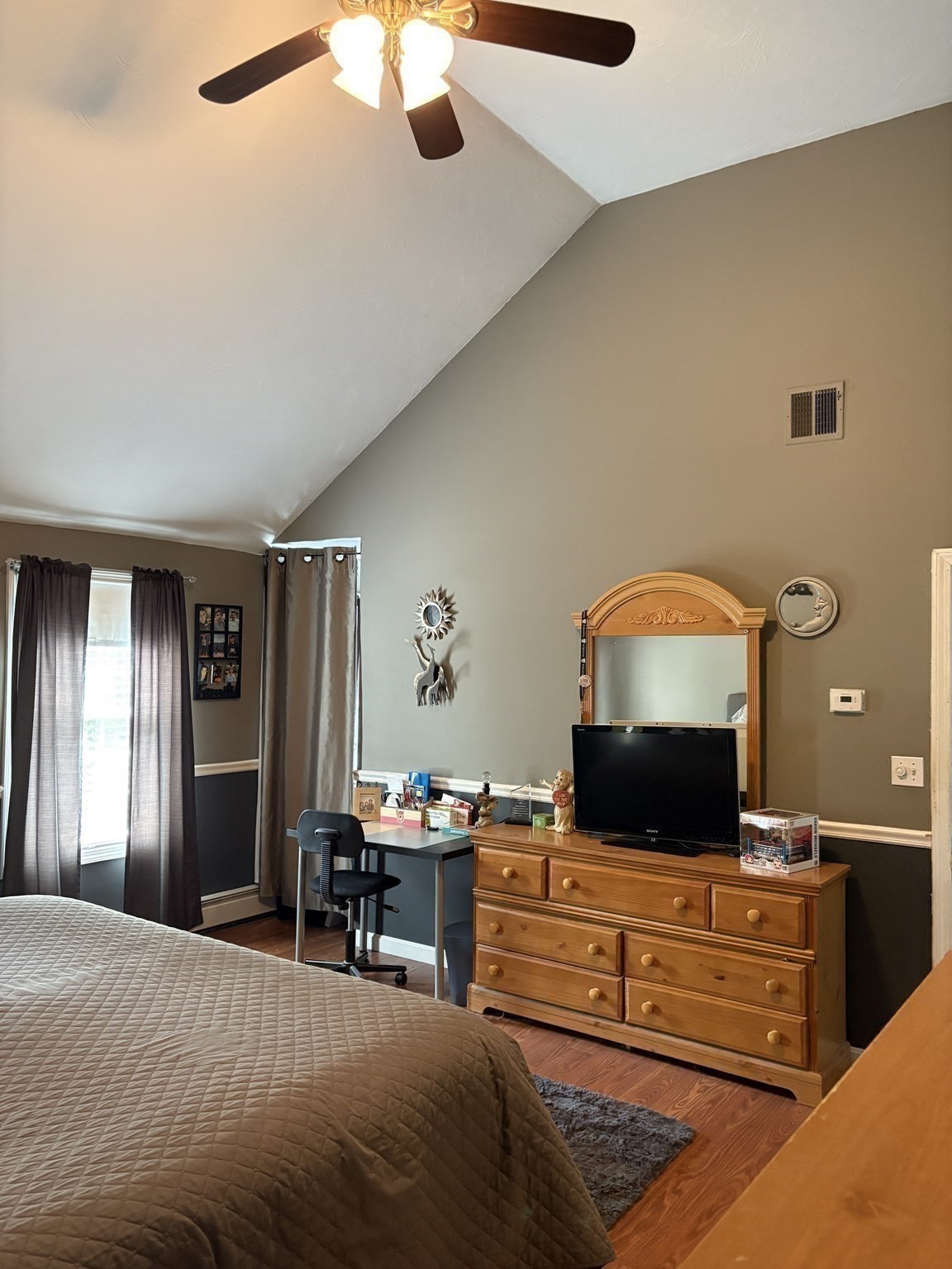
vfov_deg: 67.3
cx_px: 476
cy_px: 634
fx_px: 953
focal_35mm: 26
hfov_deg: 53.1
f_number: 1.6
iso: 500
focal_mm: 5.96
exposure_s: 1/60
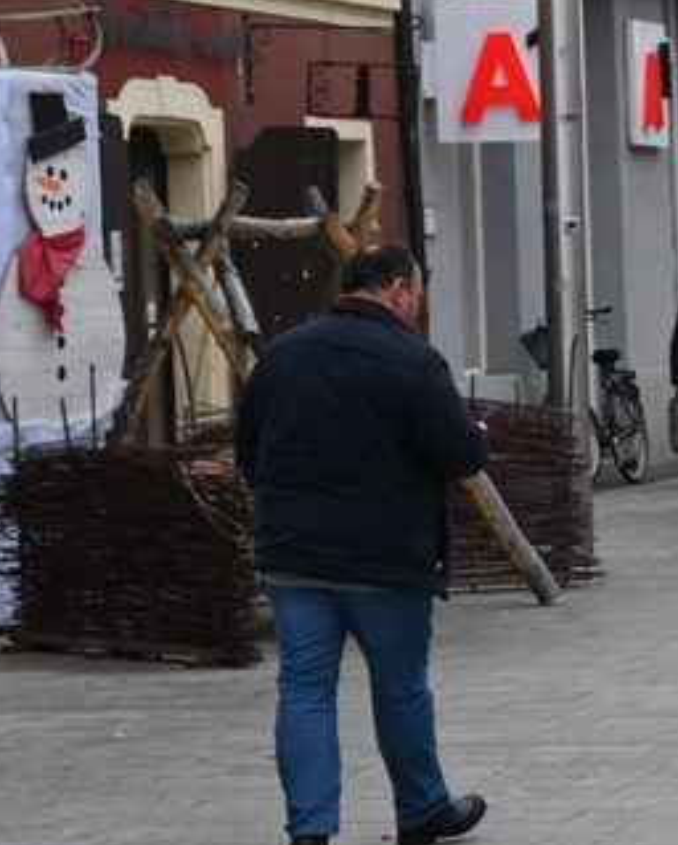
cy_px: 461
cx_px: 1335
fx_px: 4683
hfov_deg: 7.9
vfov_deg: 10.3
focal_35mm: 187
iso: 200
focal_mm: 30.5
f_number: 5
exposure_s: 1/250
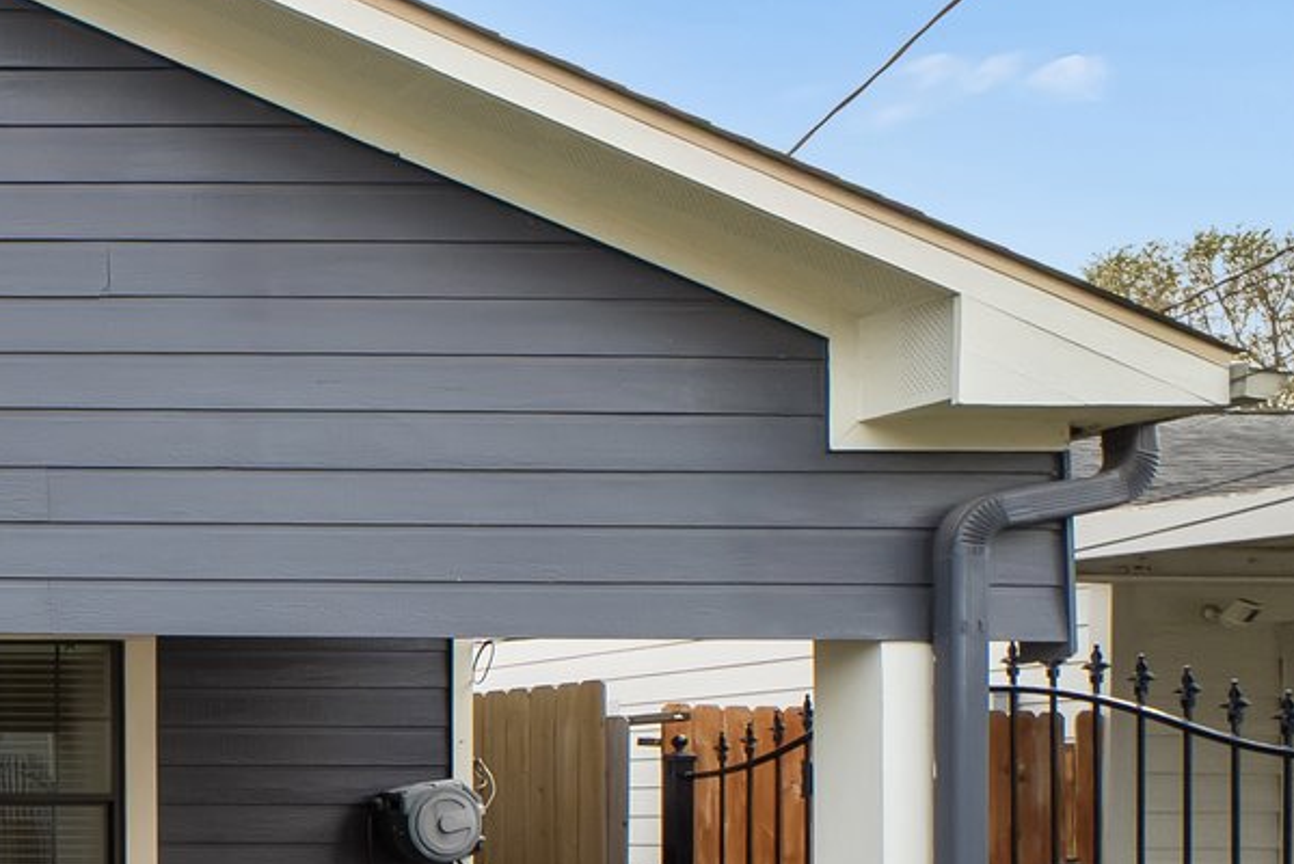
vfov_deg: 31.0
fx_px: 1474
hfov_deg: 27.9
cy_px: 794
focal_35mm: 41
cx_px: -713
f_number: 8
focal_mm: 12
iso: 640
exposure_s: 1/2500
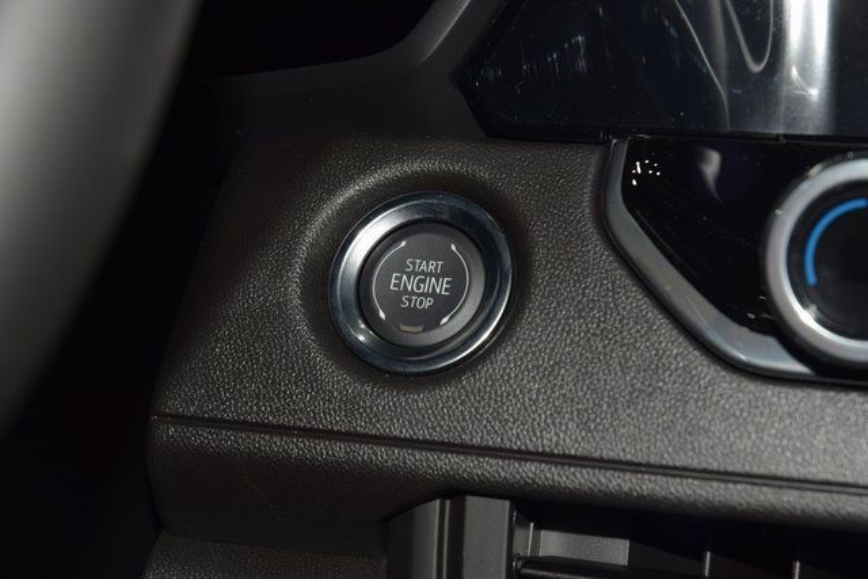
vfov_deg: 13.0
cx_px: 434
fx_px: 2532
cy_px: 290
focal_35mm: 105
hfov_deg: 19.5
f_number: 8
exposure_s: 1/125
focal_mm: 70
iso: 100
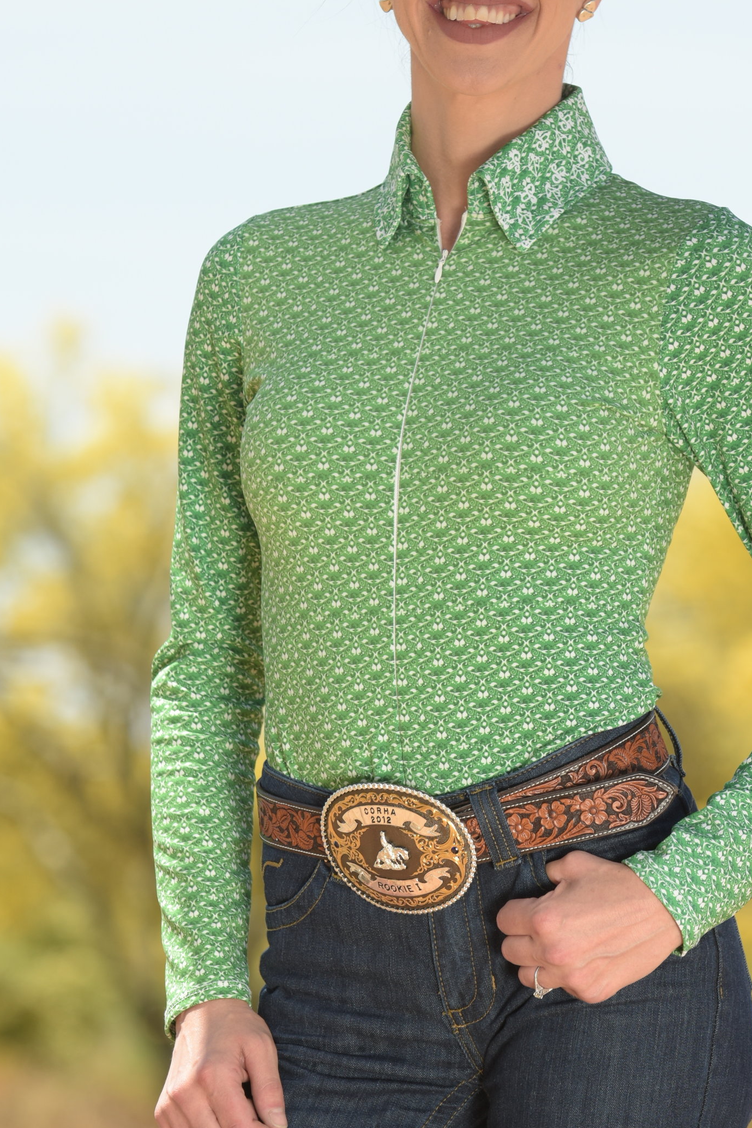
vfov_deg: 7.3
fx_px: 8805
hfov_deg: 4.9
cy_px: 397
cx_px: 443
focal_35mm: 281
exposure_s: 1/640
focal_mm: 155
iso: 200
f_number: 5.6
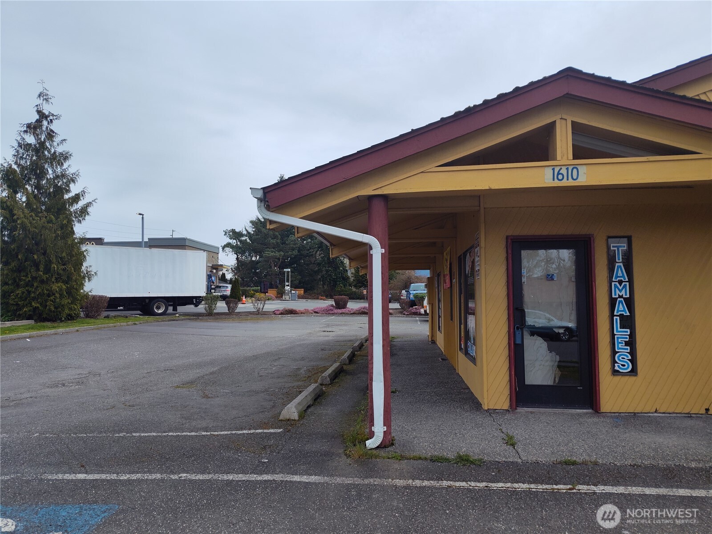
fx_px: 473
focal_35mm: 23
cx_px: 356
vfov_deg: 58.9
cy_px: 267
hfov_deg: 73.9
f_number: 1.8
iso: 100
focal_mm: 5.56
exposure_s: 1/2026
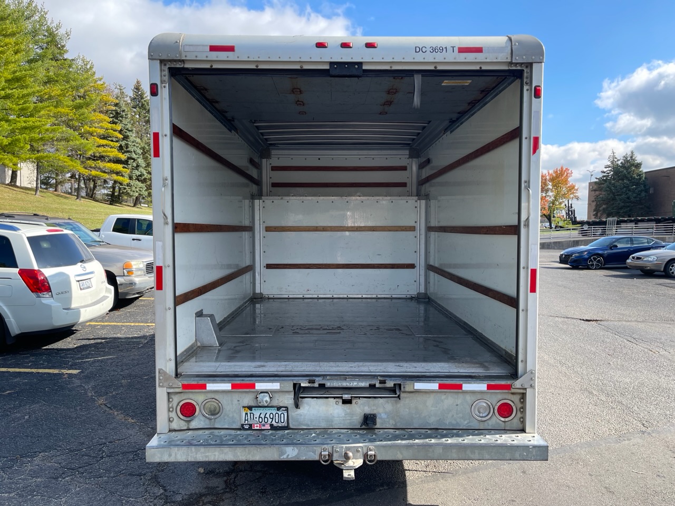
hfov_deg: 67.3
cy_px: 253
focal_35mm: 26
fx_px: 507
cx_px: 338
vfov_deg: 53.1
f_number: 1.6
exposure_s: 1/985
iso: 32
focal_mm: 5.1
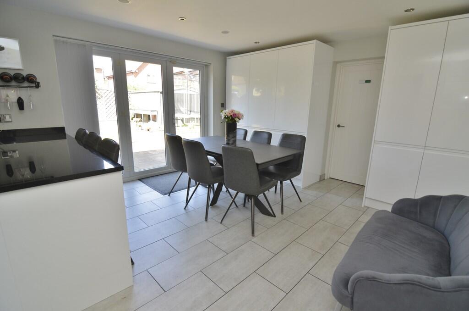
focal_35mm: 16
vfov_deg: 71.8
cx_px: 234
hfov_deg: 95.1
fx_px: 214
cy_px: 156
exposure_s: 1/60
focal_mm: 11
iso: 400
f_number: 5.6
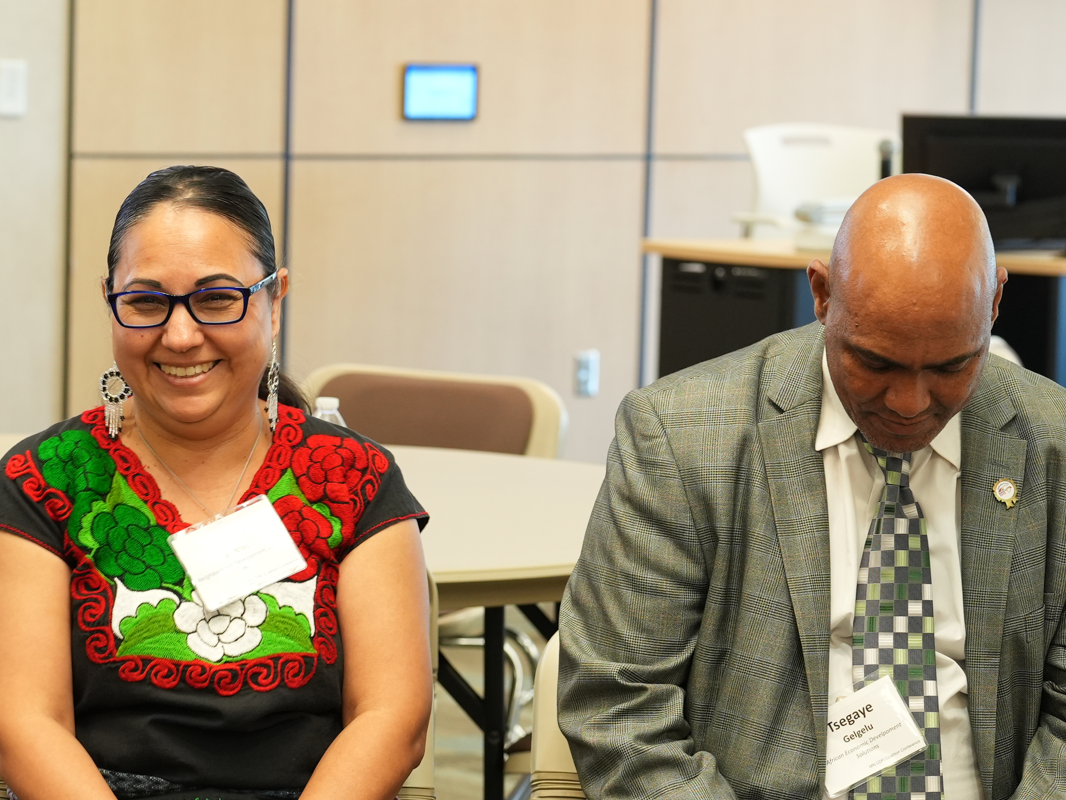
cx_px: 465
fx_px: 5081
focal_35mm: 165
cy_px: 867
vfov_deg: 8.9
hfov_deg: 12.0
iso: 500
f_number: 3.2
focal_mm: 50
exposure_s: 1/30
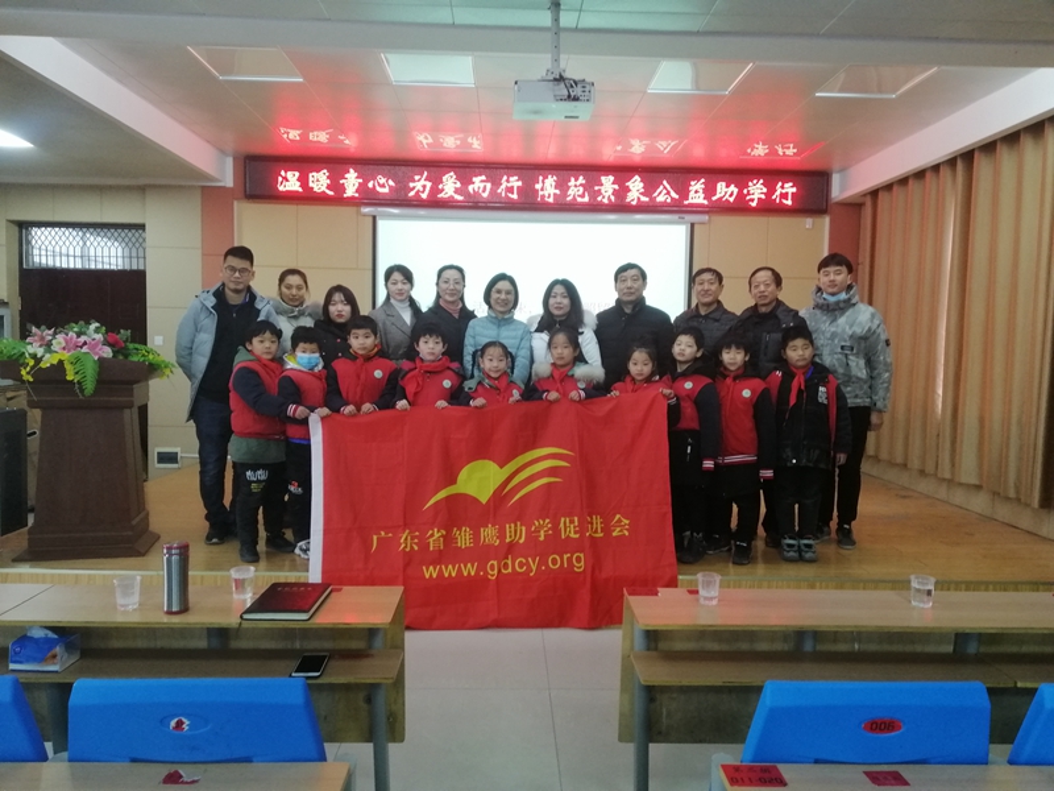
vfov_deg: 53.1
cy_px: 396
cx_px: 527
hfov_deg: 67.3
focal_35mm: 26
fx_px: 792
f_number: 2.2
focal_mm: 3.81
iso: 200
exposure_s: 1/33.3
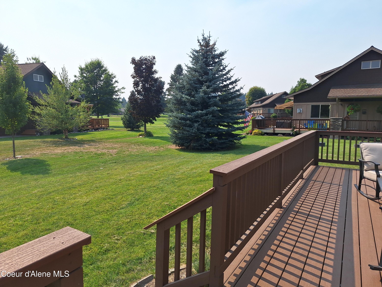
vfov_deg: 58.9
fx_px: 254
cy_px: 144
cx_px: 191
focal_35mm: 23
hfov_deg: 73.9
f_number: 1.8
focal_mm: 5.54
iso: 25
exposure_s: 1/3937
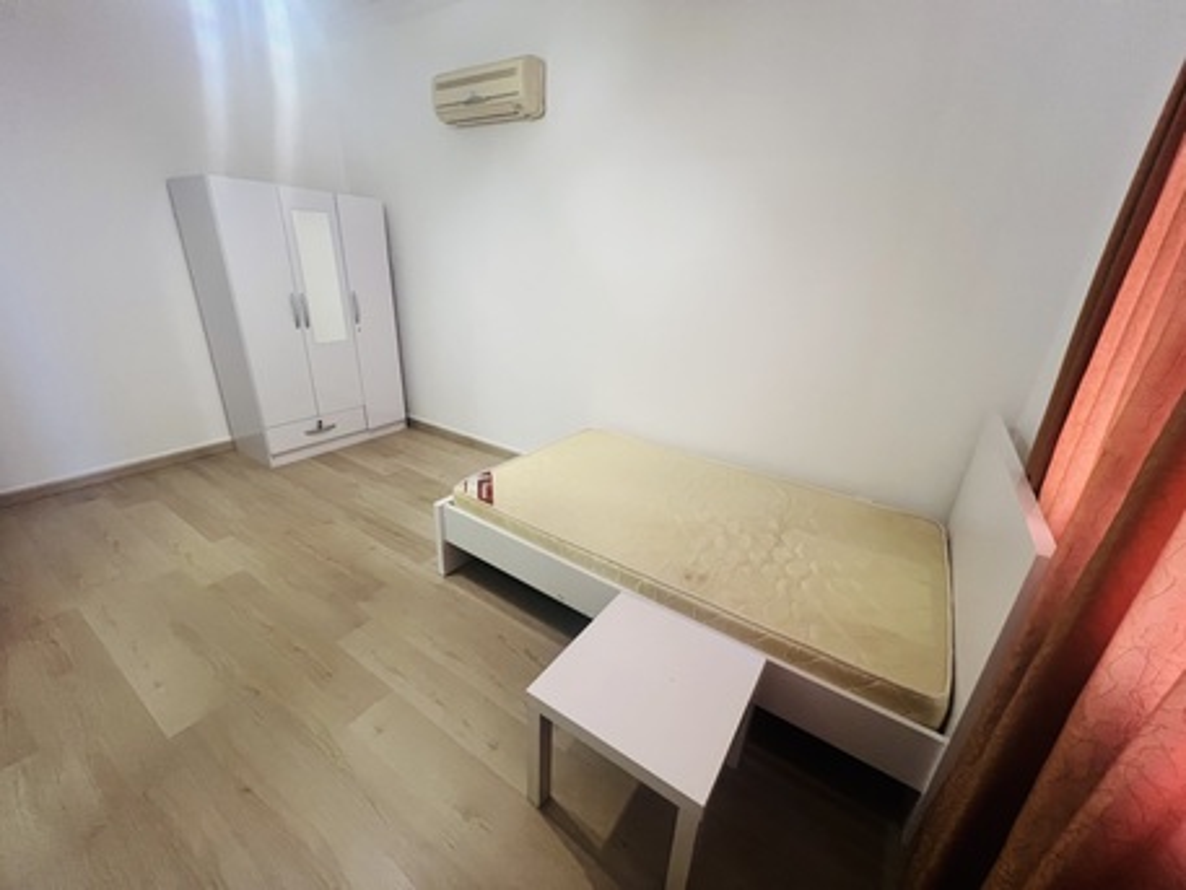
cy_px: 445
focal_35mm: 13
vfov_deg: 89.9
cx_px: 593
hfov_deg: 106.2
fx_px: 446
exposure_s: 1/50
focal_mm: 1.57
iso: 200
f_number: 1.8
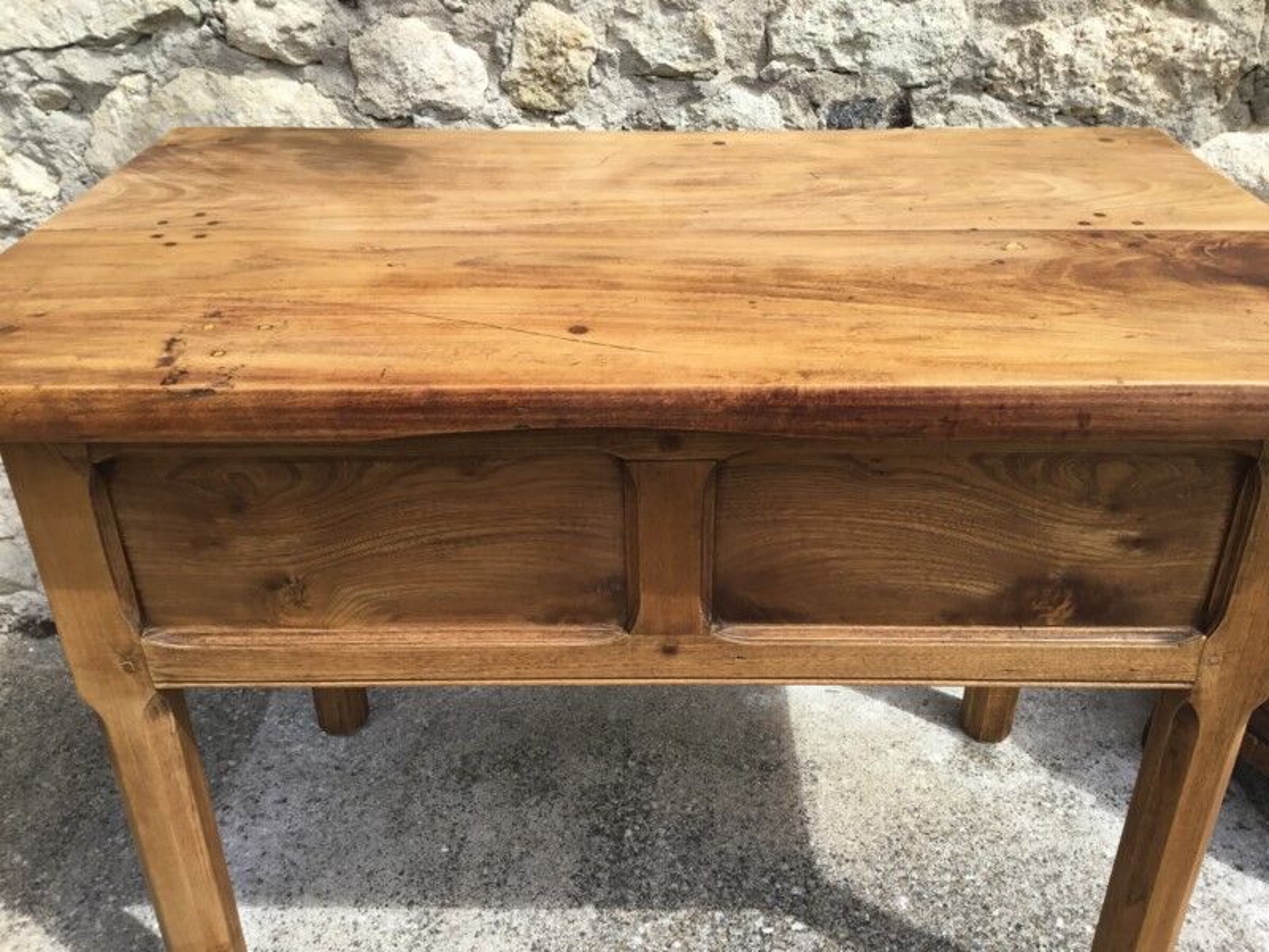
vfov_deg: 45.4
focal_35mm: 31
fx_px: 1136
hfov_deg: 58.4
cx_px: 634
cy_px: 476
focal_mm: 3.3
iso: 25
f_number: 2.4
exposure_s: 1/612
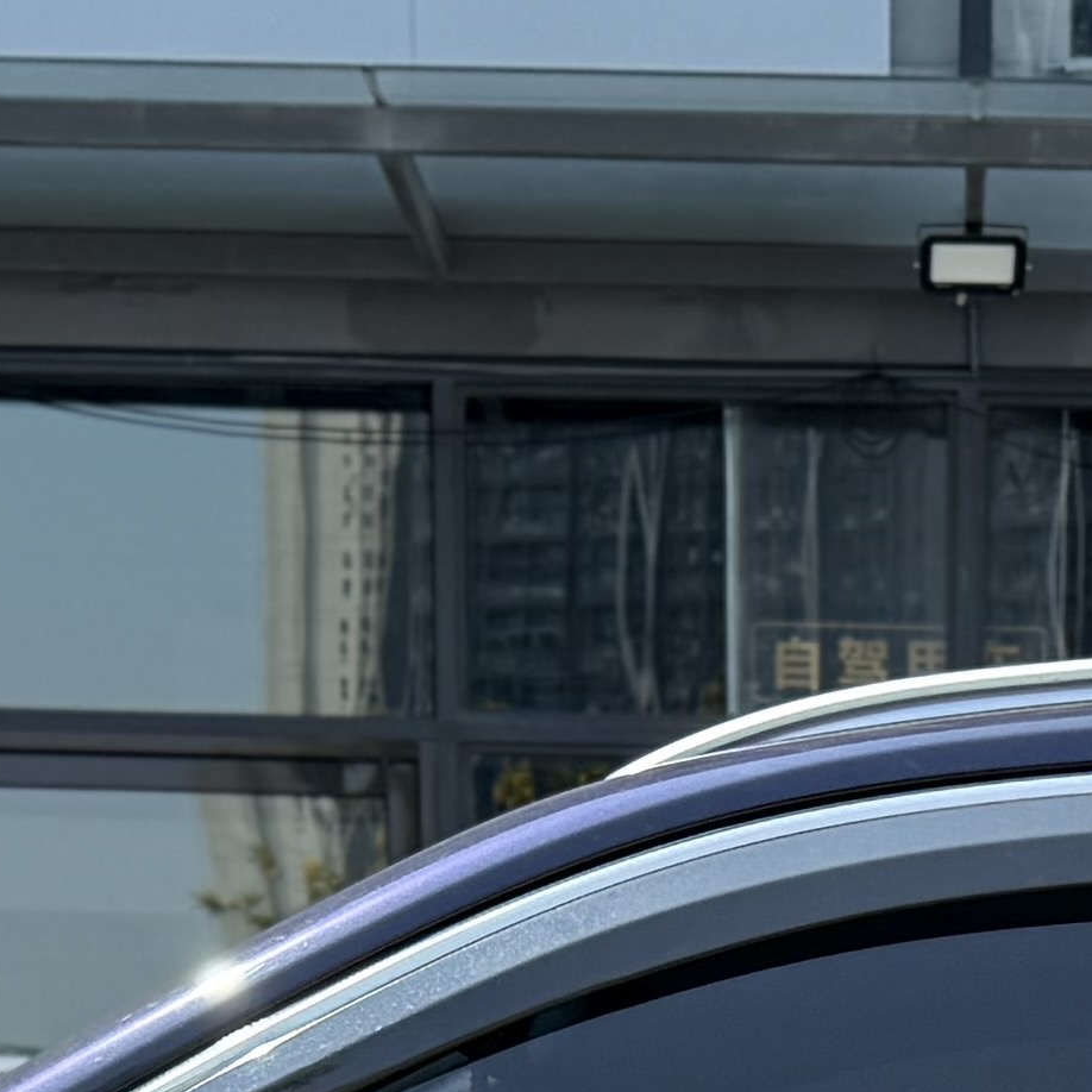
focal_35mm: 132
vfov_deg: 11.7
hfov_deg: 13.1
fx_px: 4711
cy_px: 2243
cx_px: 1019
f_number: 1.78
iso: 80
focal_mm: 6.76
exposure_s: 1/3021
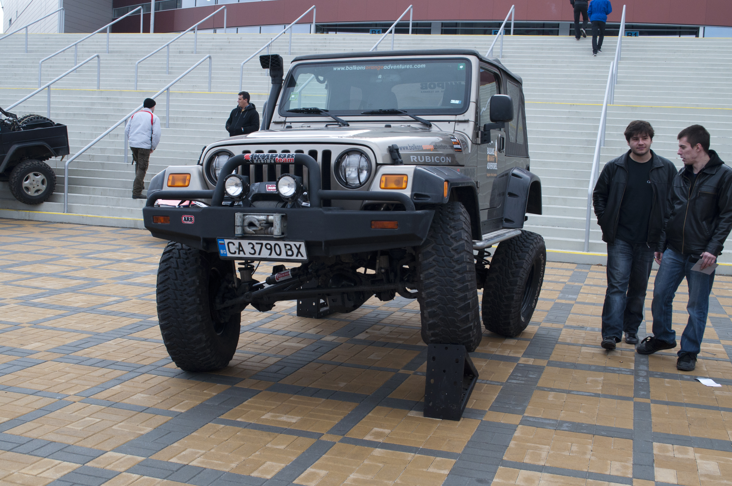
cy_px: 243
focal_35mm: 44
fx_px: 883
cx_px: 366
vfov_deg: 30.8
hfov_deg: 45.0
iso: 400
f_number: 10
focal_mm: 29
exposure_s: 1/250
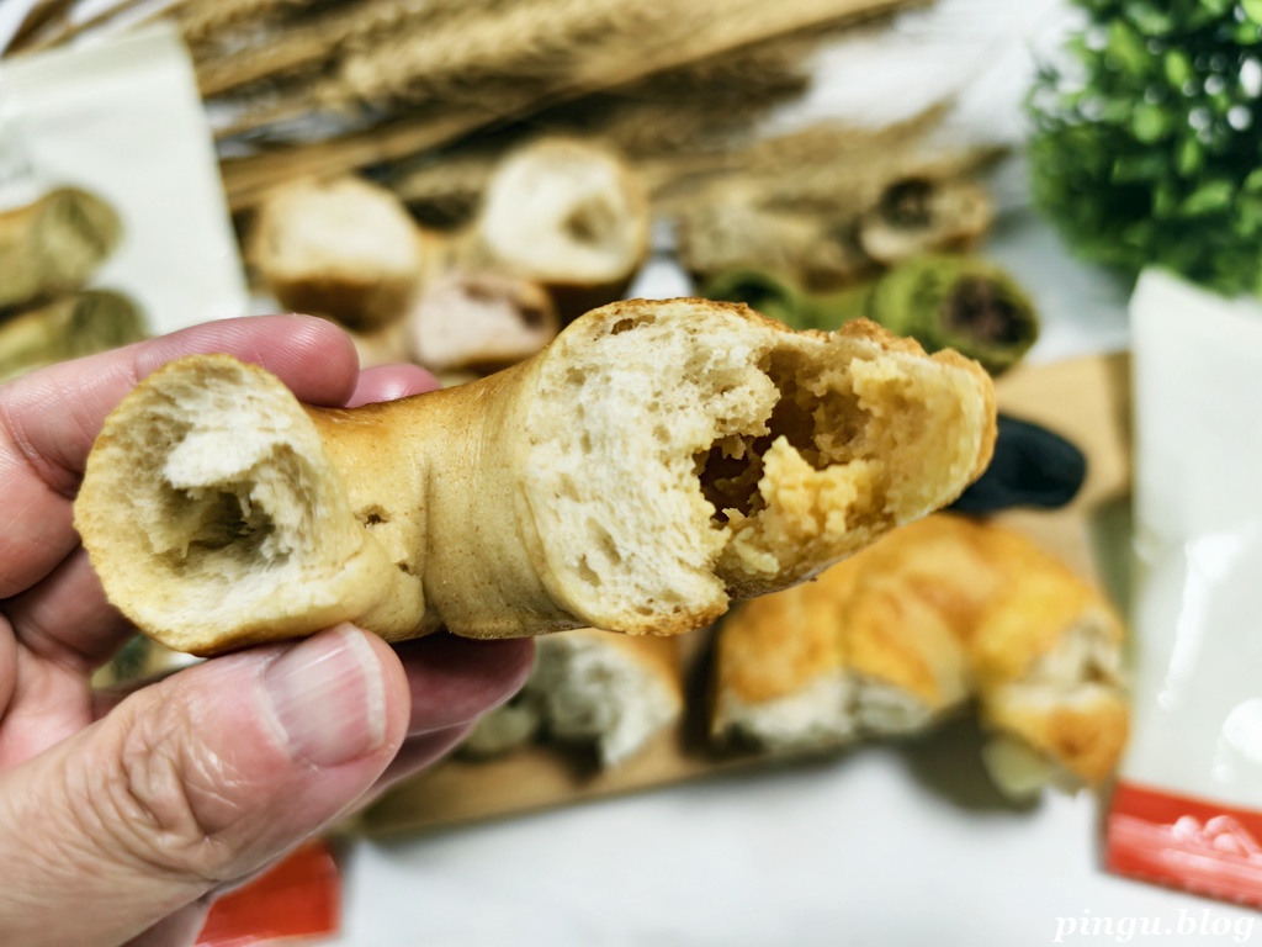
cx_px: 631
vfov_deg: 58.9
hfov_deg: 73.9
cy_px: 474
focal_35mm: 23
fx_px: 839
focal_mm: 6.54
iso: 698
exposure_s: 1/200
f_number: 1.57
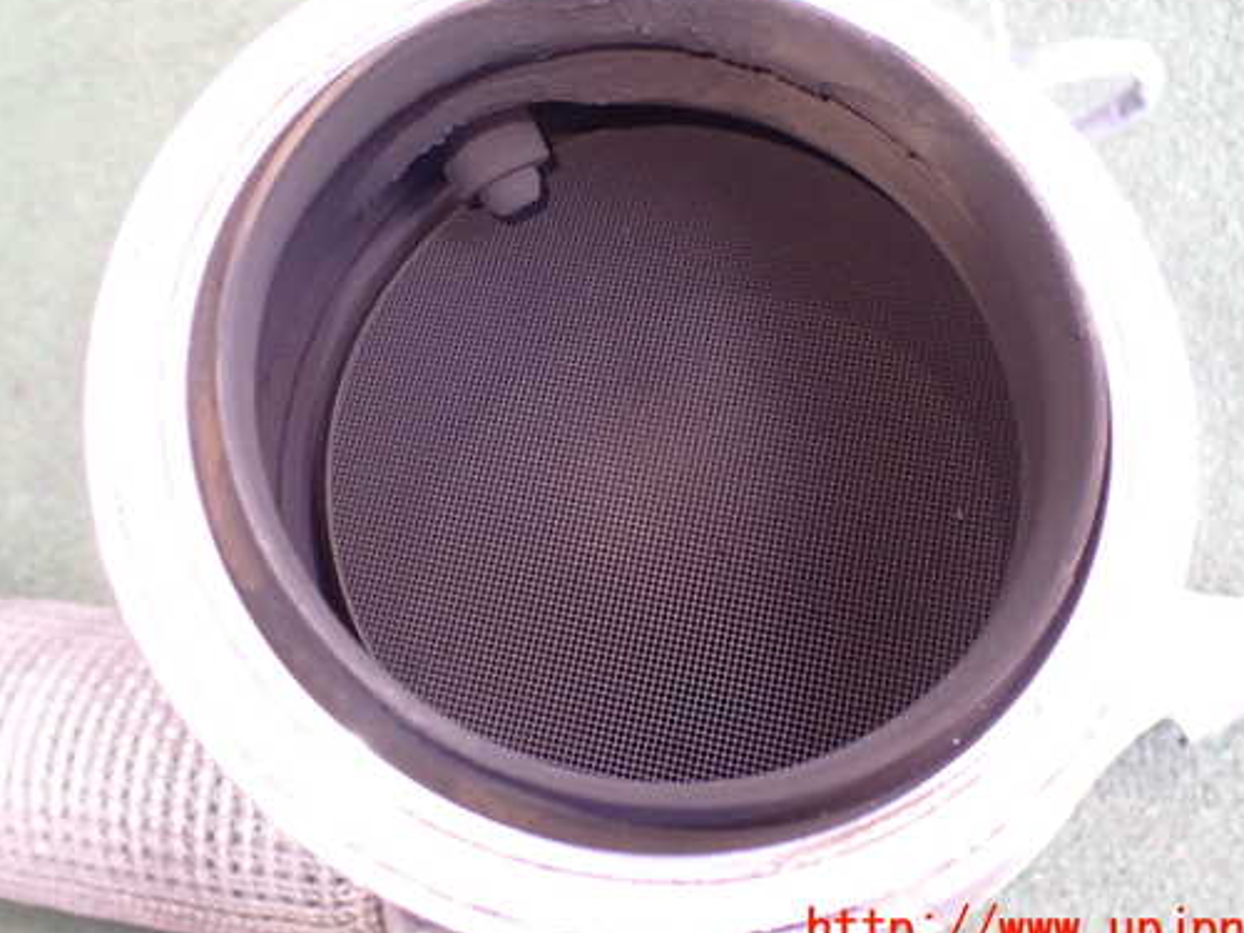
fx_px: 1294
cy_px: 403
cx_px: 622
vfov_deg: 39.6
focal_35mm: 36
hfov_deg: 51.4
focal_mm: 5.4
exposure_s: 1/60
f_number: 2.3
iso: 800
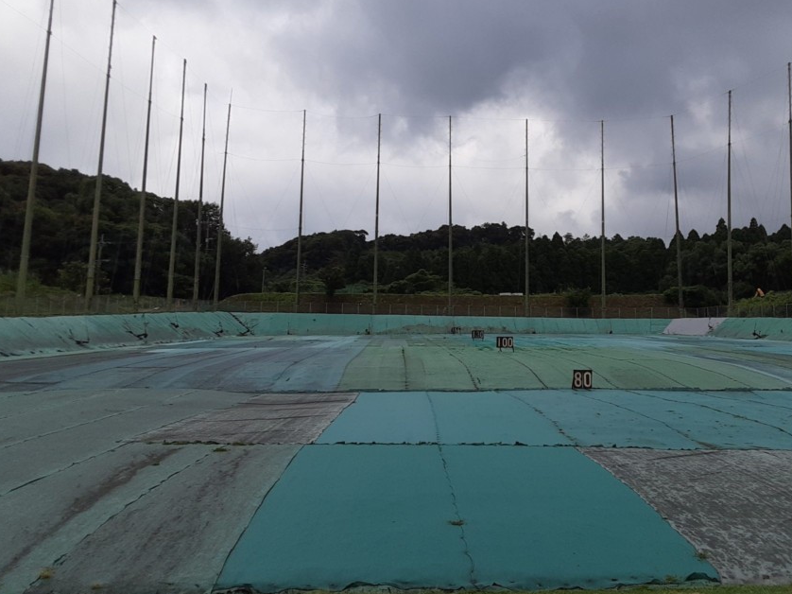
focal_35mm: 33
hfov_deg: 55.1
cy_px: 245
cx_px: 458
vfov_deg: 42.8
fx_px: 755
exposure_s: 1/2571
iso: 40
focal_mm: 2.91
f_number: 1.9
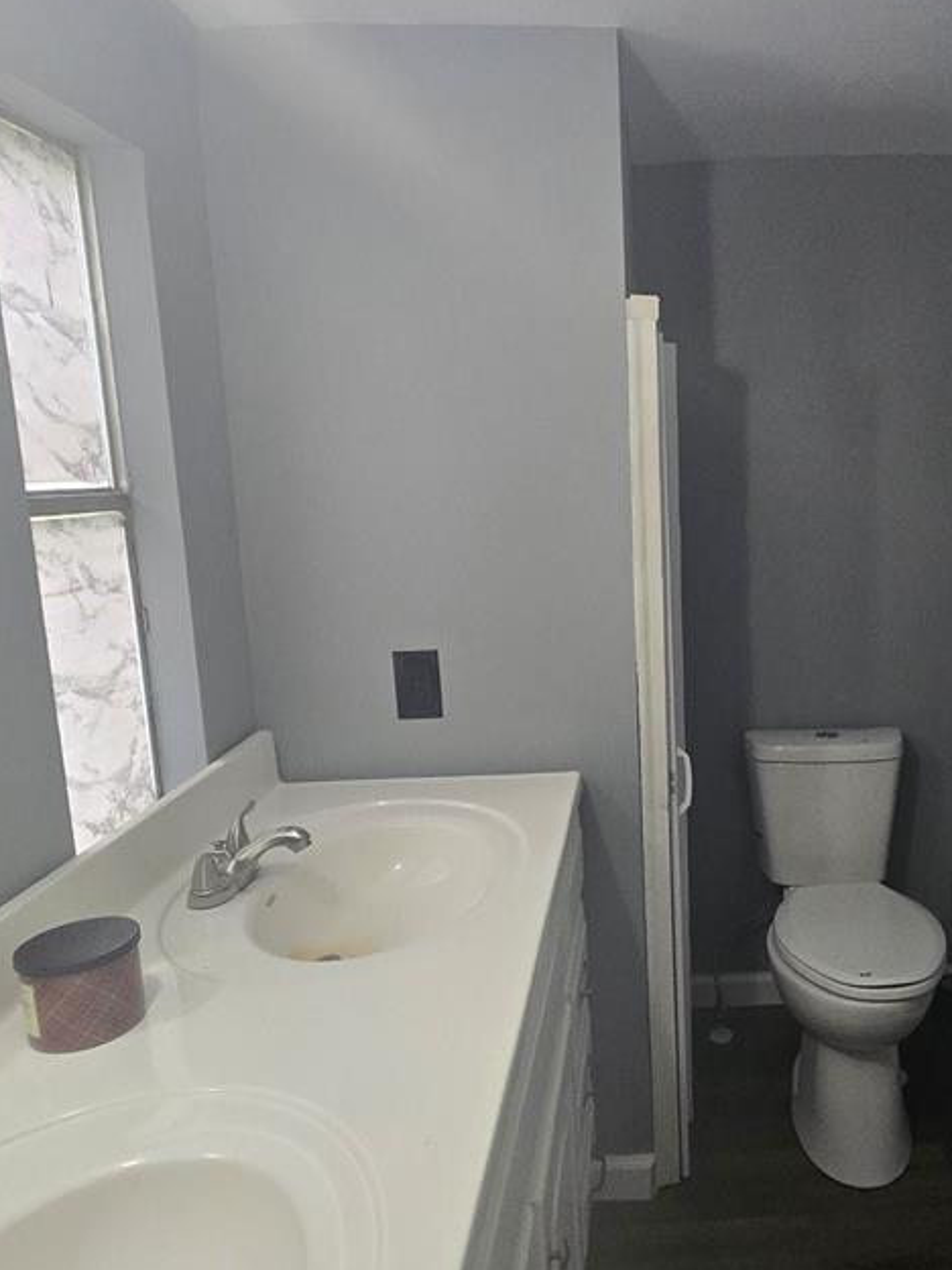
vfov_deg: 69.4
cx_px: 702
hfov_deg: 52.7
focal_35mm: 25
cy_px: 611
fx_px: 917
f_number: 2.2
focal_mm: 1.7
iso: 200
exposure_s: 1/60
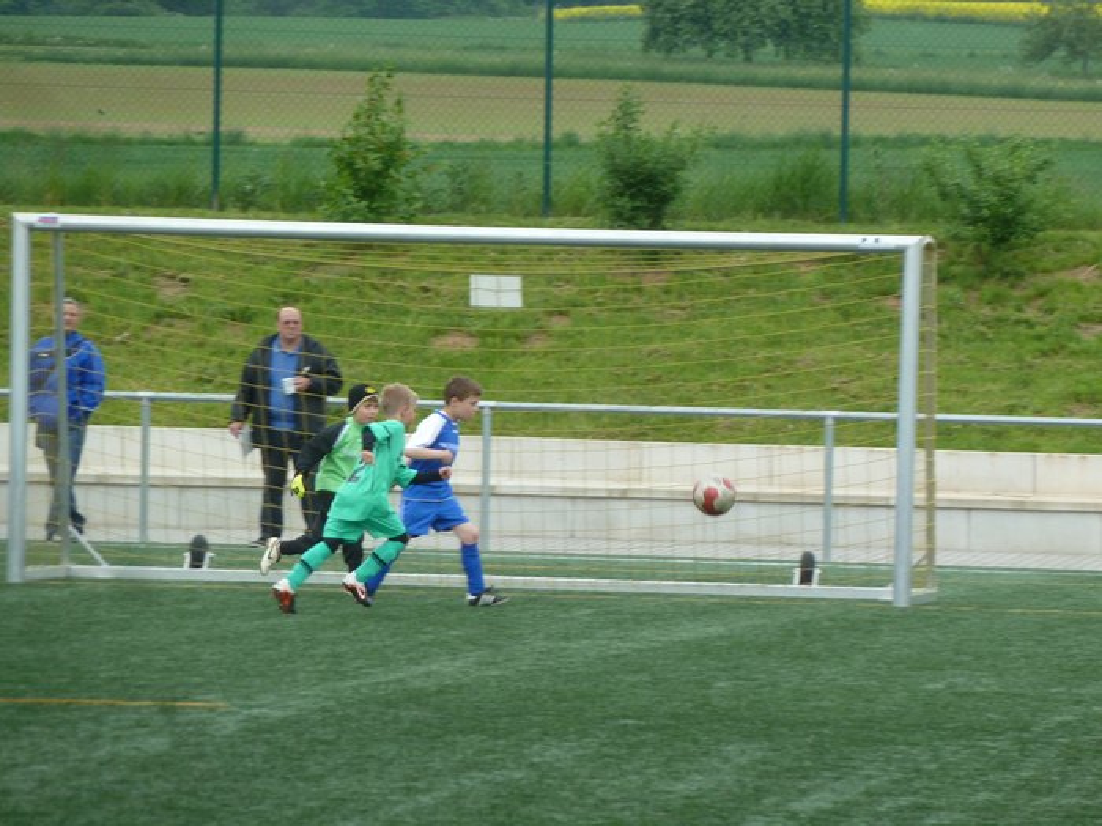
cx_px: 551
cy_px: 413
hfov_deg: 6.6
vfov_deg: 5.0
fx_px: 9550
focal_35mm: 300
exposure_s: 1/250
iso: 160
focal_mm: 49.2
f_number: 4.9
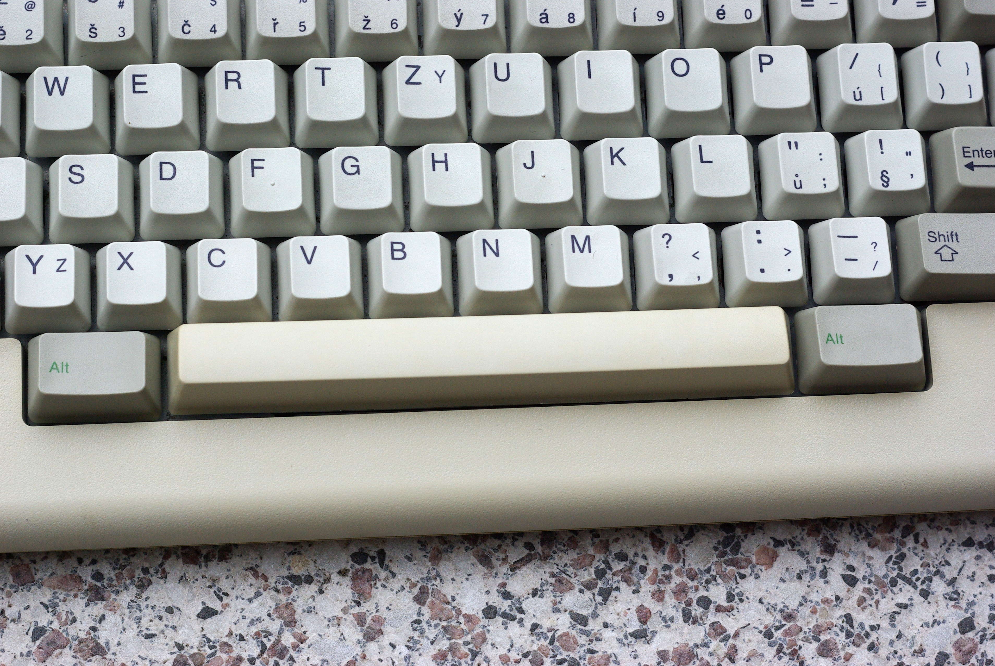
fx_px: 2103
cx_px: 496
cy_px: 330
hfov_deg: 26.6
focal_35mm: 76
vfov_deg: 18.0
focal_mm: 50
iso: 400
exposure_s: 1/350
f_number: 6.7
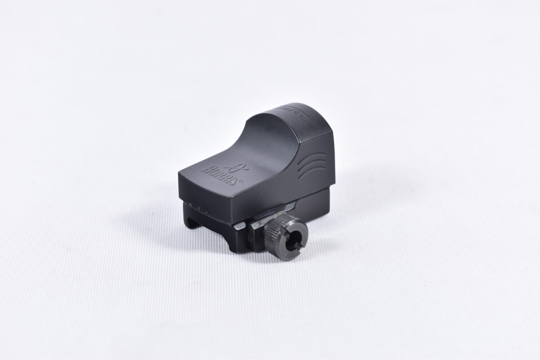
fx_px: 1237
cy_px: 180
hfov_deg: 24.6
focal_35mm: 82
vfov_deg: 16.6
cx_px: 270
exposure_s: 1/50
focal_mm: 55
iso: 640
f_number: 5.6
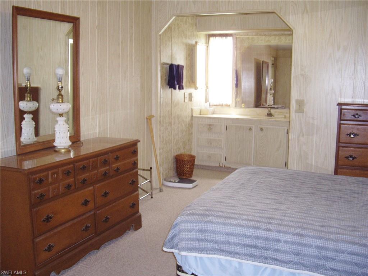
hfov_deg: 49.0
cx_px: 184
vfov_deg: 37.7
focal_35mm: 38
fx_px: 404
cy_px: 138
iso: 200
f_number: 2.8
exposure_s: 1/40
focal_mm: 7.9
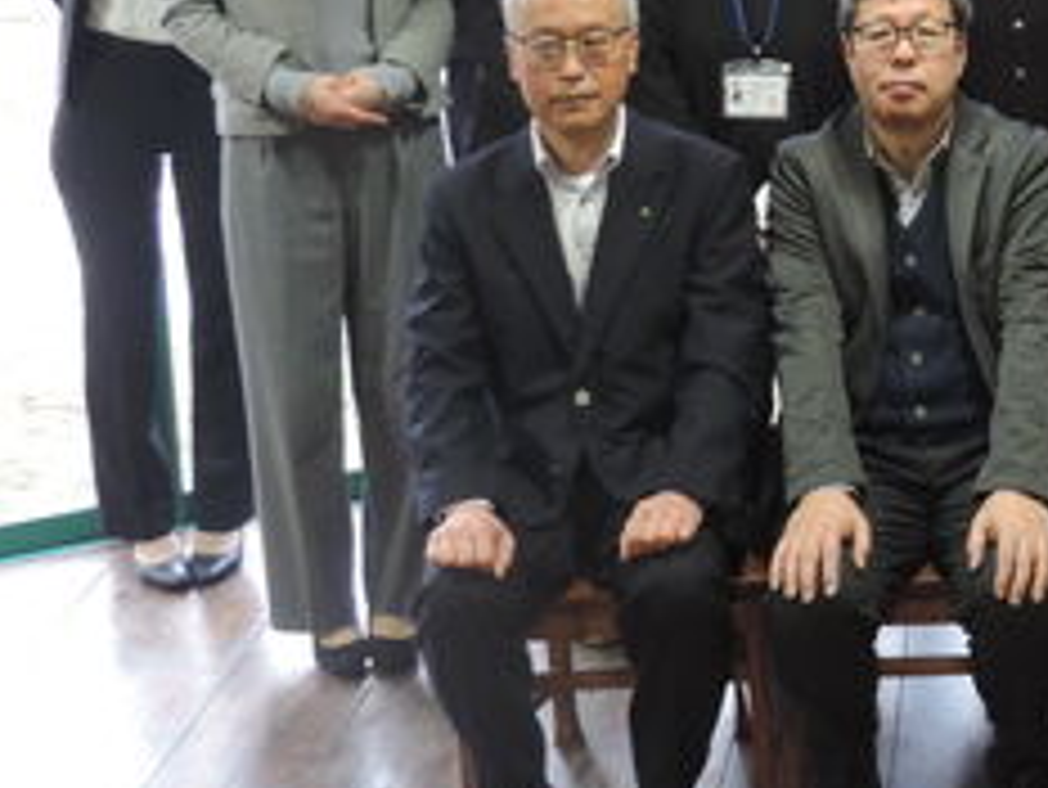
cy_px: -41
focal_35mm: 90
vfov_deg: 16.0
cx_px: 1124
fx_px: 2726
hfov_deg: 20.8
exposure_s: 1/30
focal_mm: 6.2
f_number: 3.3
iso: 400
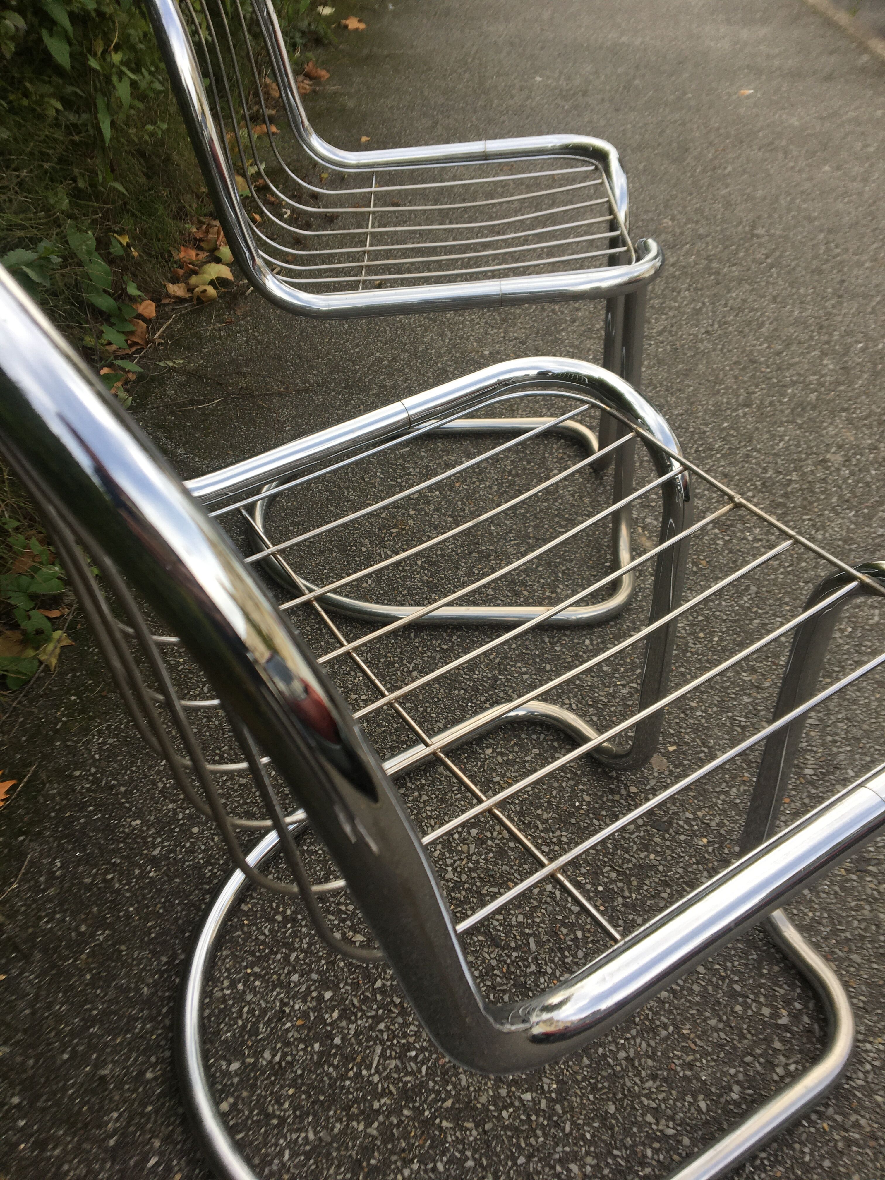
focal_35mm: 29
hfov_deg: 48.2
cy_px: 590
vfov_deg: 61.7
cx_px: 442
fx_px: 989
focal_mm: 4.15
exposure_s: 1/319
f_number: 2.2
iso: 25
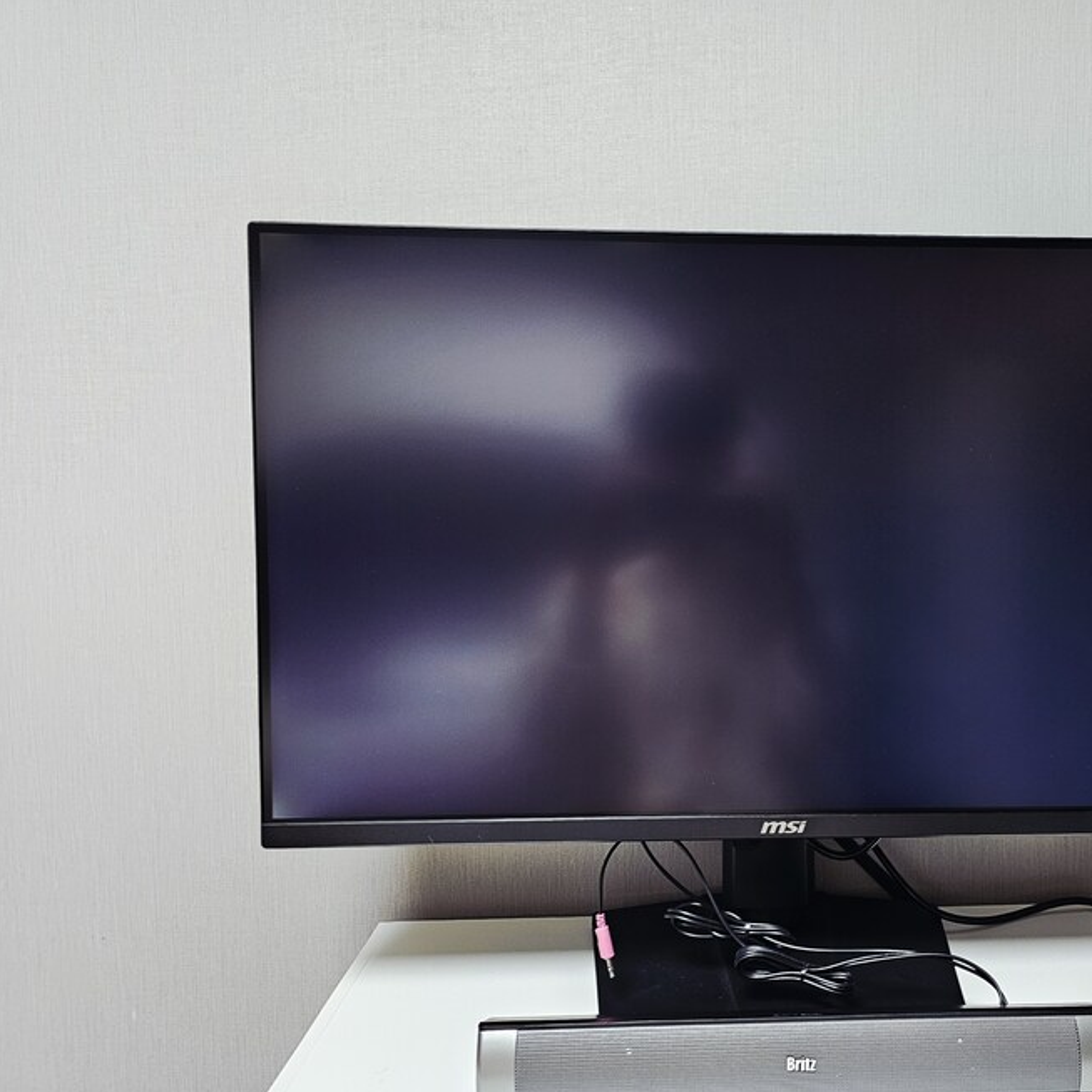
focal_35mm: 28
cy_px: 559
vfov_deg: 57.3
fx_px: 999
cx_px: 732
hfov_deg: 56.0
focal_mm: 6.3
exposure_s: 1/60
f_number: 1.7
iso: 640
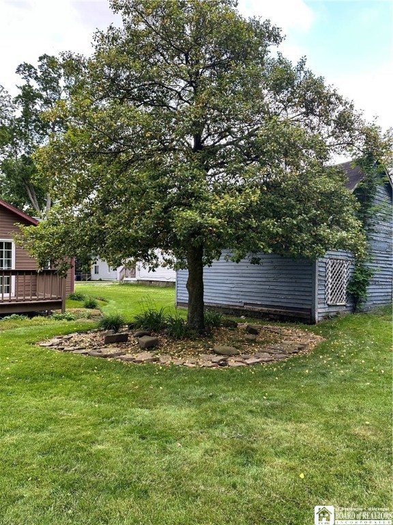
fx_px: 363
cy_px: 262
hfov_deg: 56.8
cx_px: 196
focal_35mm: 24
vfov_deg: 71.6
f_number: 1.78
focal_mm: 6.86
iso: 80
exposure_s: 1/204
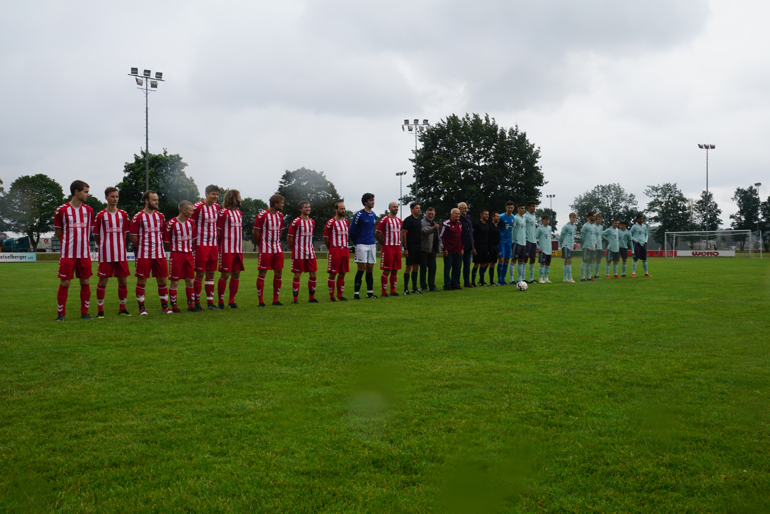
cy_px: 257
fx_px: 706
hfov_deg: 57.2
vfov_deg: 40.0
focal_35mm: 33
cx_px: 385
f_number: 8
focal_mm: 22
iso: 100
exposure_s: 1/125
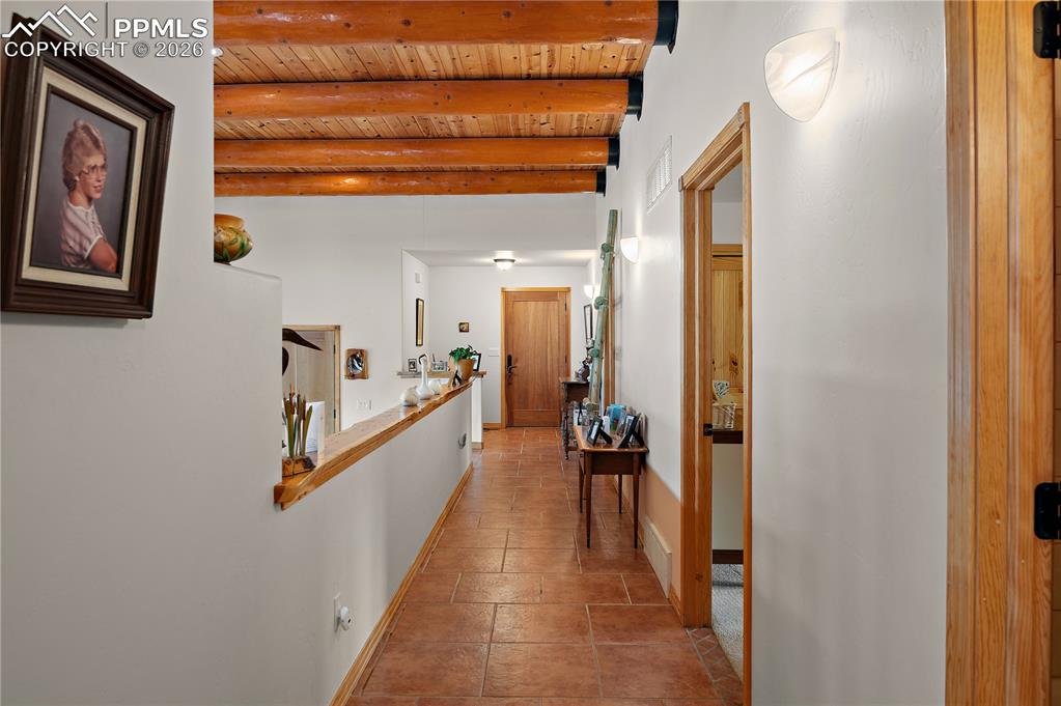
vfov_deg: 57.2
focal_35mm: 22
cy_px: 353
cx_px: 530
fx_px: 648
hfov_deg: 78.6
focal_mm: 22
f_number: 8
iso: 100
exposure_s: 1
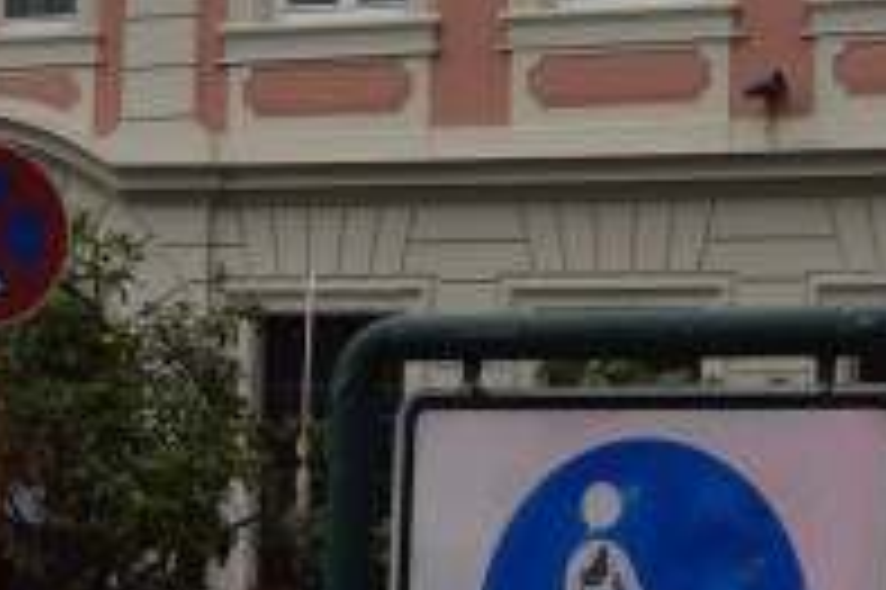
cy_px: -176
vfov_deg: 7.5
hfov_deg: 10.7
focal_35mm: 180
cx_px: -711
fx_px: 4416
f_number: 8
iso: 360
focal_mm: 23
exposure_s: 1/250
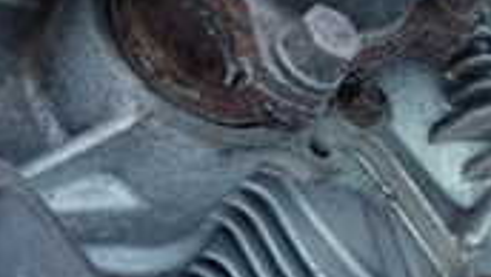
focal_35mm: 95
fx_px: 1238
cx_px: 120
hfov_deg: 22.2
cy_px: 60
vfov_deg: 12.7
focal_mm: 4.5
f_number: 2
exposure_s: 1/25
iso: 800
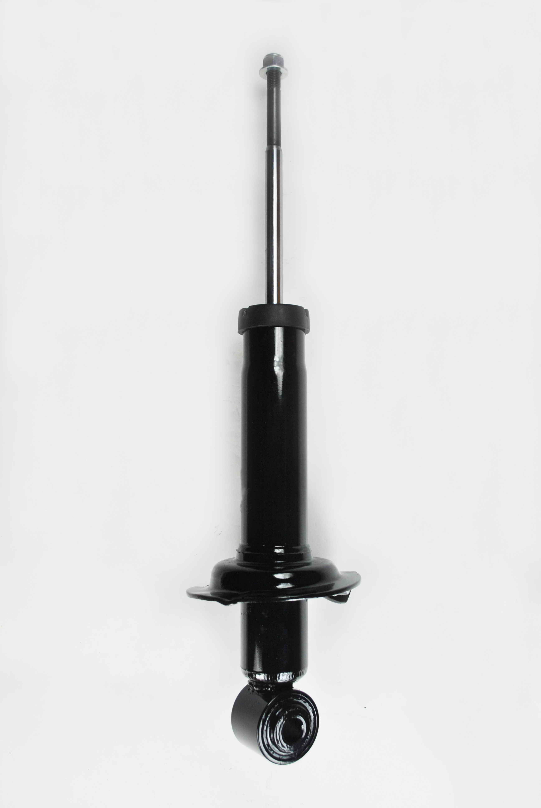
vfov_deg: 57.2
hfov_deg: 40.1
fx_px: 742
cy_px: 404
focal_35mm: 33
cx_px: 270
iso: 140
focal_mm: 22
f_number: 5.6
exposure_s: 1/125
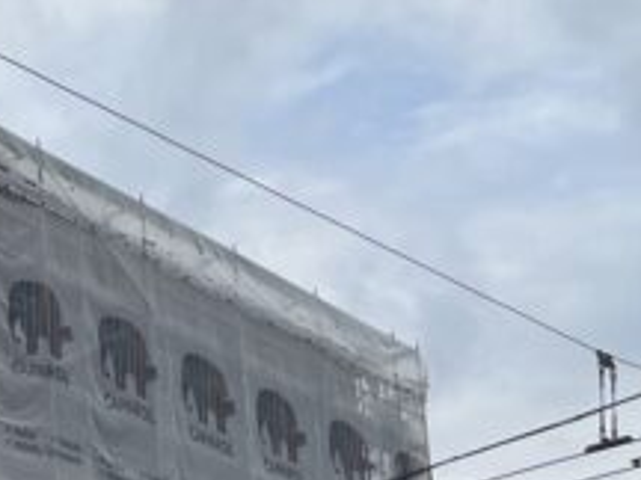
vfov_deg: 11.8
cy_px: 563
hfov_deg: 14.7
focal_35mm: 123
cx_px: -377
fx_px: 2278
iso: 32
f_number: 1.6
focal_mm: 4.2
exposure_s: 1/3300
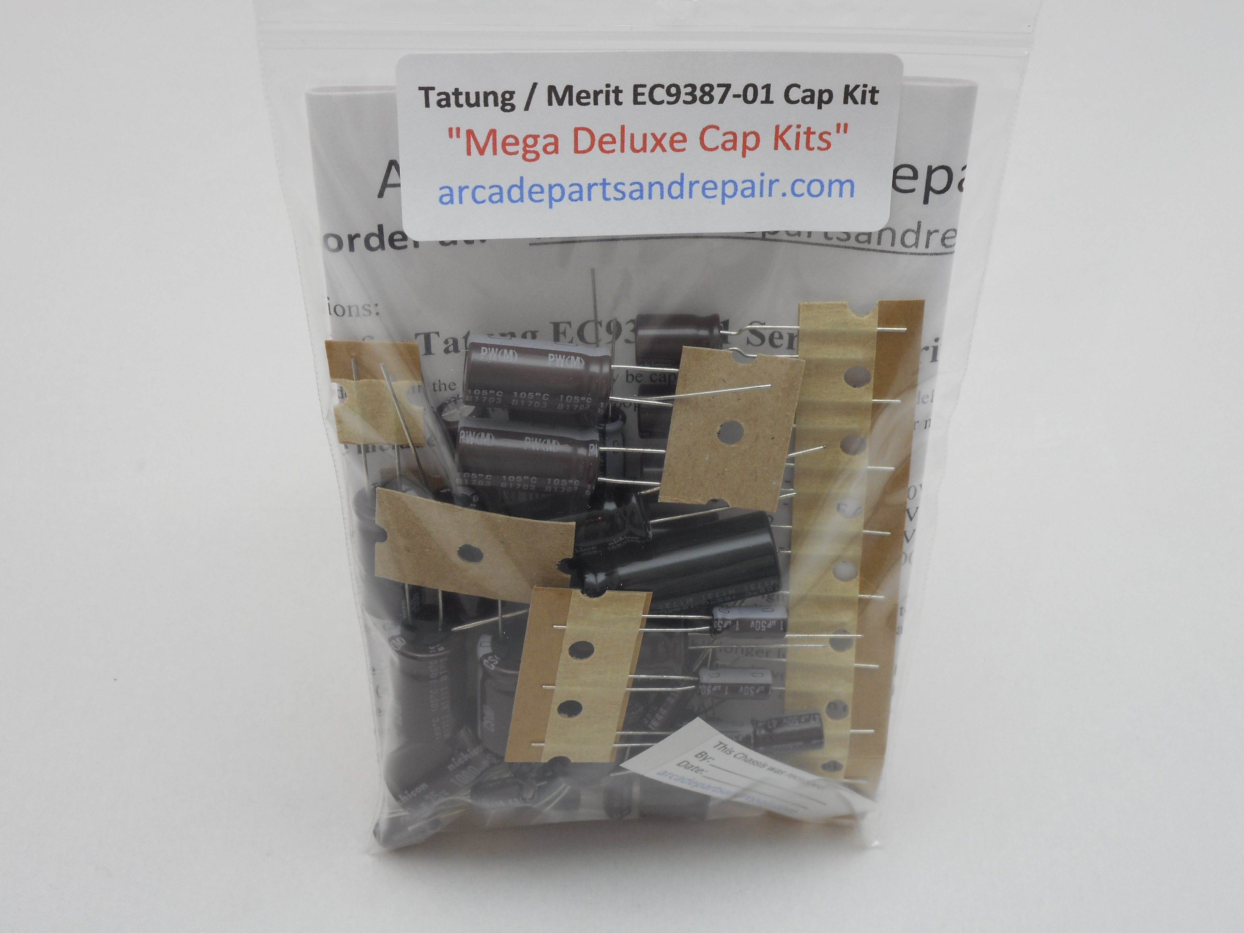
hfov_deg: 37.5
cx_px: 622
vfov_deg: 28.6
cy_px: 466
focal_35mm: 51
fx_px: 1833
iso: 125
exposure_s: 1/30
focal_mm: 9.1
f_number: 4.9
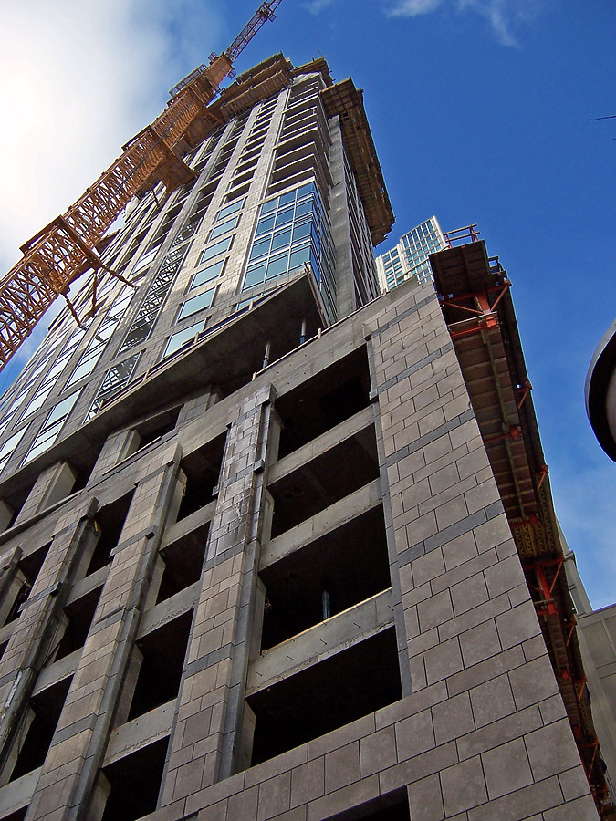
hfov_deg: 42.9
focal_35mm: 33
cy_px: 410
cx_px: 308
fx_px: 783
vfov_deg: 55.4
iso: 80
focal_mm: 5.5
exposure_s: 1/500
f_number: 3.4
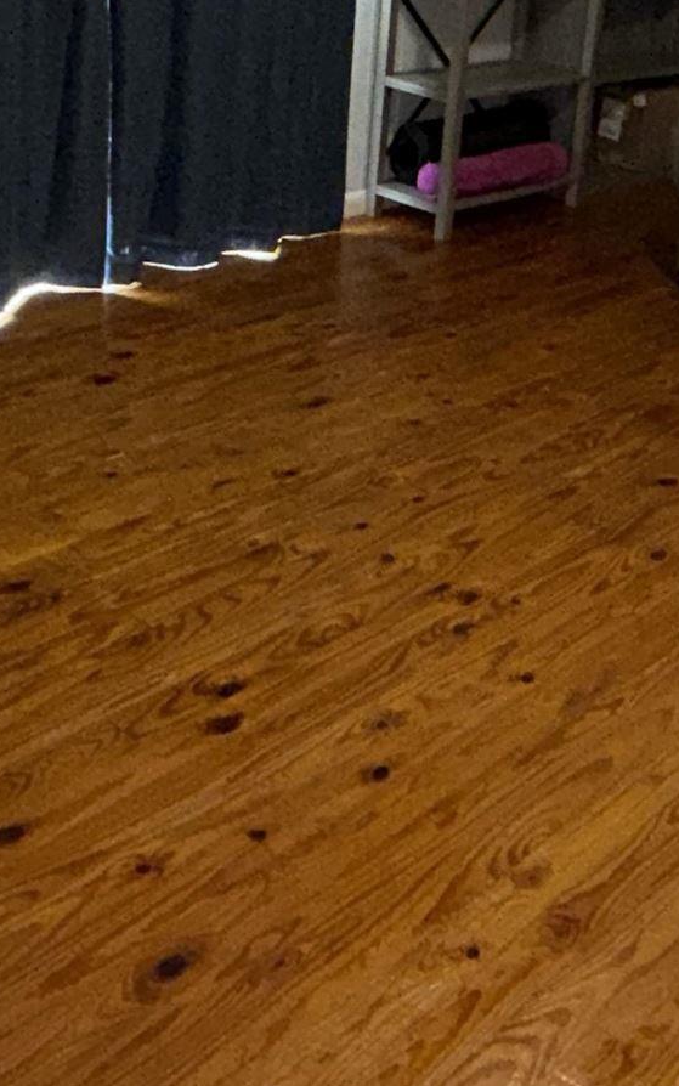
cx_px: 536
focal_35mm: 51
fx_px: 1510
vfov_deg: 37.4
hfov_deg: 25.0
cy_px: 146
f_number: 2.2
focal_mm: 2.22
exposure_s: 1/60
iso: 250
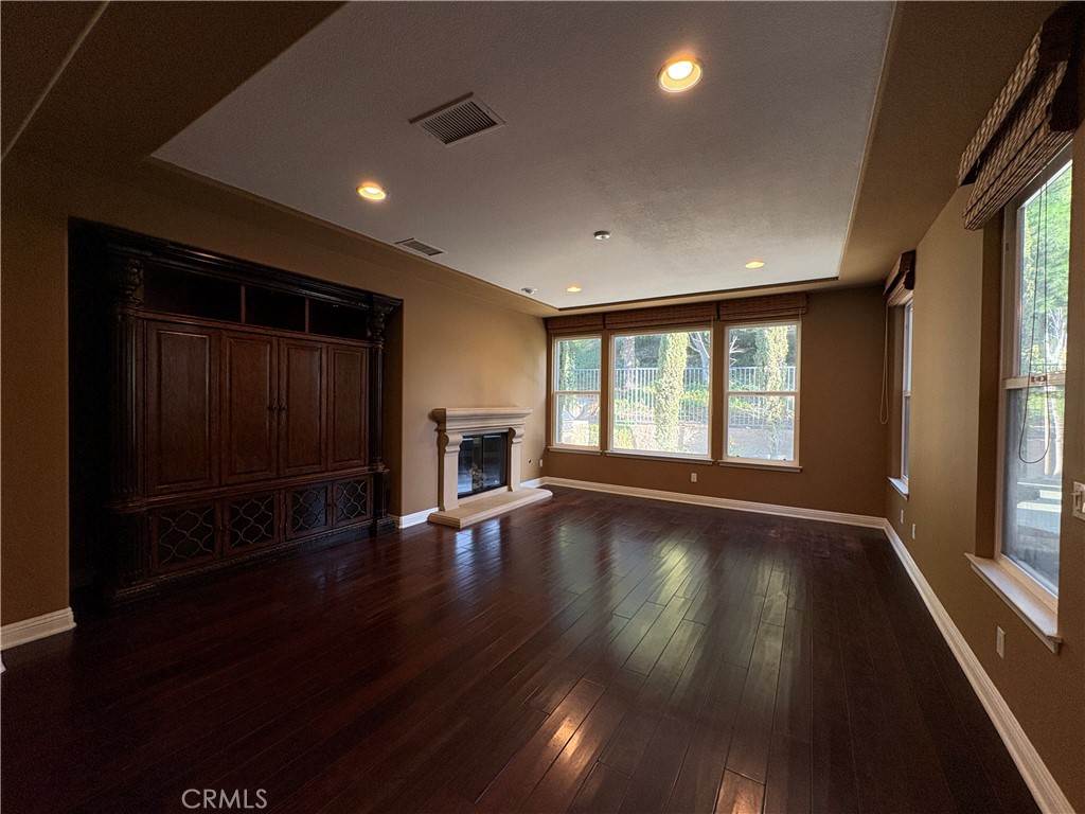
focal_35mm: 14
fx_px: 439
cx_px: 542
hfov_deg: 102.1
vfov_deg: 85.7
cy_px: 407
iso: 250
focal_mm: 2.22
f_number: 2.2
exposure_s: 1/120
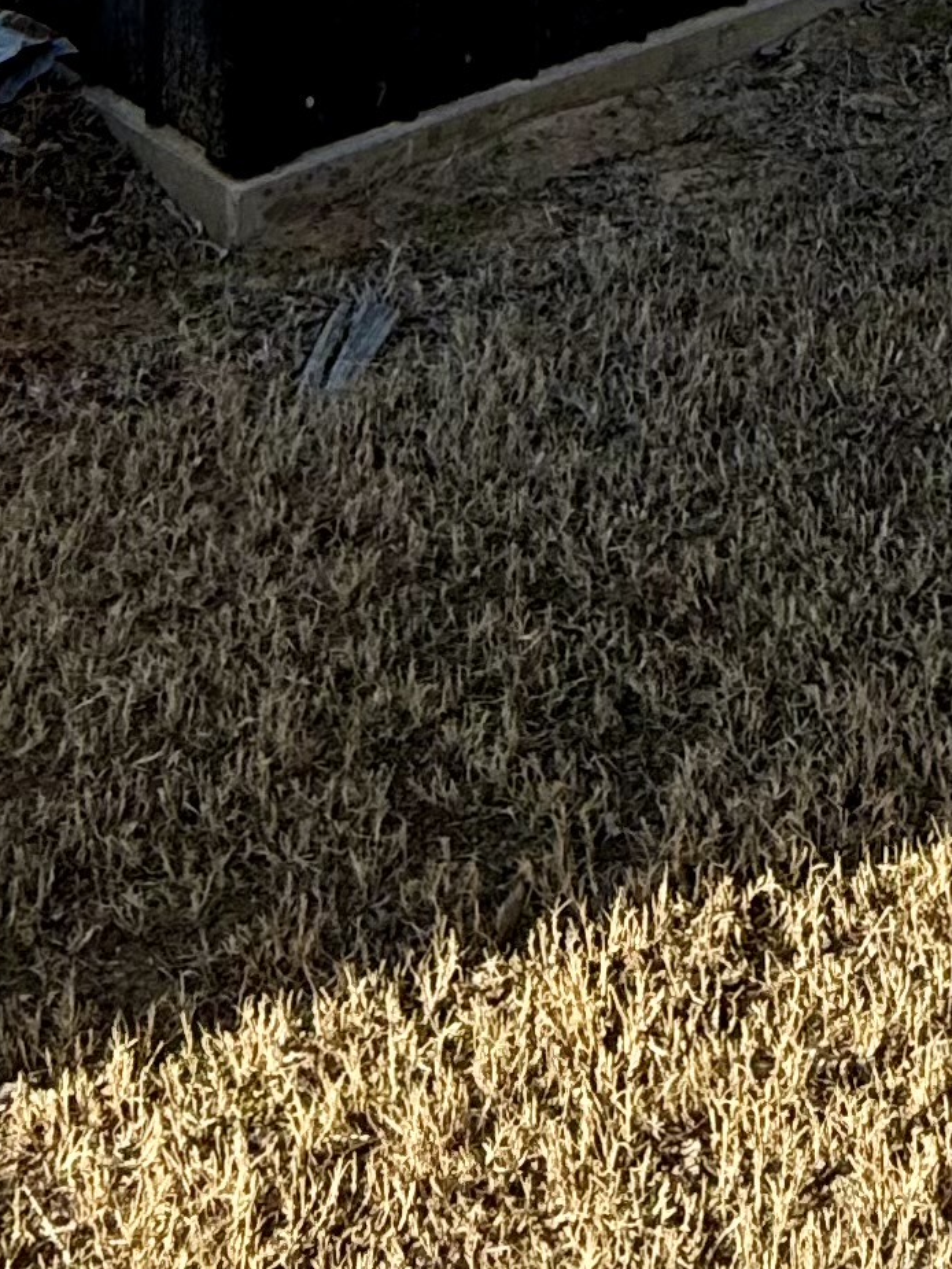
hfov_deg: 23.4
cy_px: -805
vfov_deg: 23.0
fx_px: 2236
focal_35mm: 61
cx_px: 848
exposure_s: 1/619
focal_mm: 2.22
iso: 64
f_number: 2.2
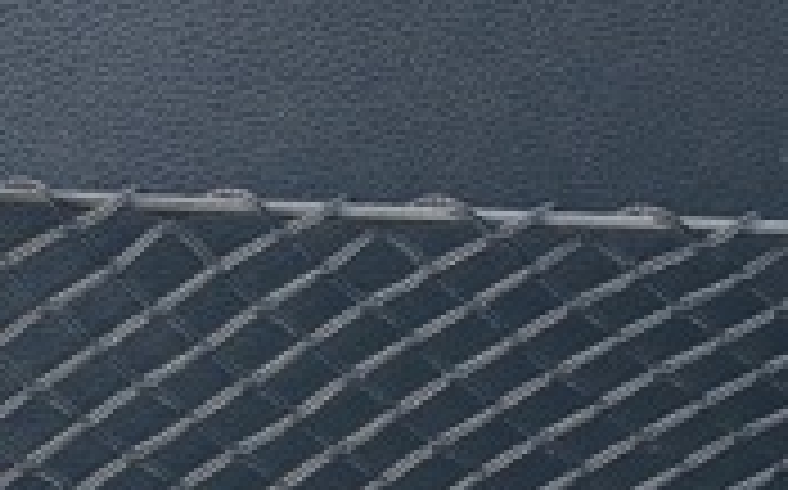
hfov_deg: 13.7
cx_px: -869
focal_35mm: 126
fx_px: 2703
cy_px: 306
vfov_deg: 10.4
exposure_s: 1/60
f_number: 1.6
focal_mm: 5.96
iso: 250
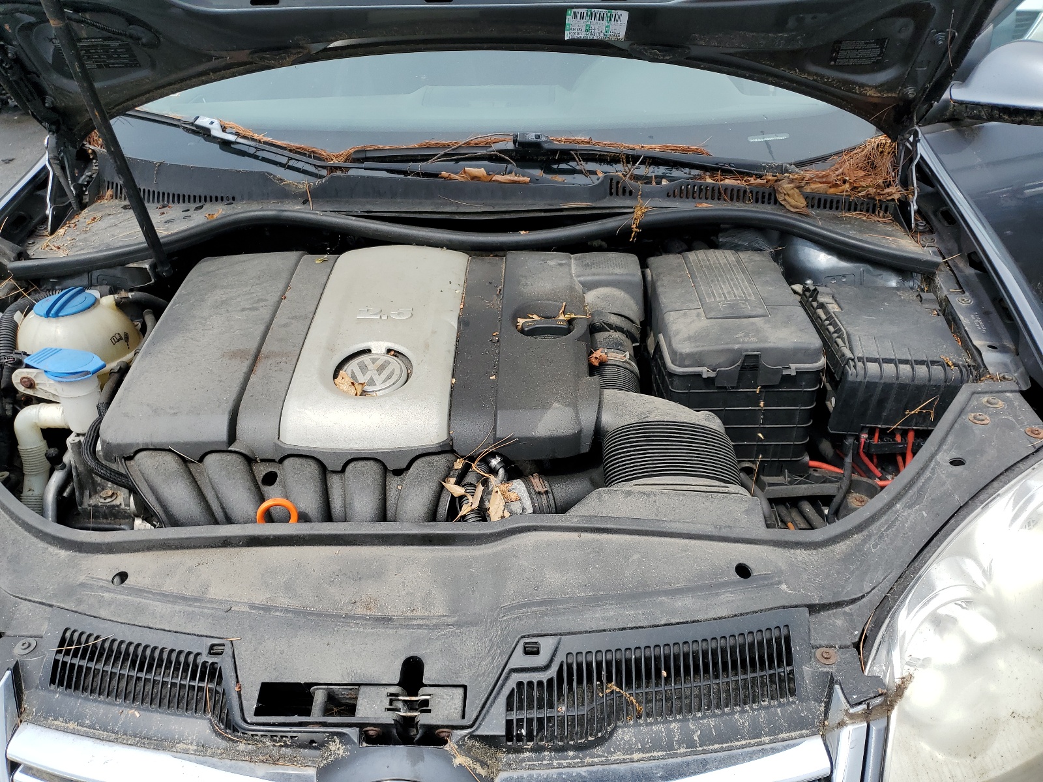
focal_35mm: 26
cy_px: 391
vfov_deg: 53.1
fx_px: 783
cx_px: 522
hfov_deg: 67.3
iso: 50
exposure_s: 1/2000
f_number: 1.5
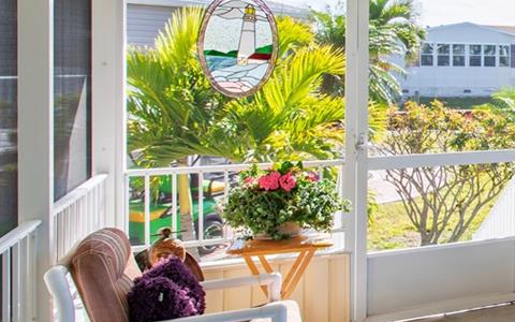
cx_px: 824
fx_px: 716
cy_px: 74
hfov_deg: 25.7
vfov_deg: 25.0
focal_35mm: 51
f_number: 6.3
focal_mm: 15
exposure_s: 1/160
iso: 100
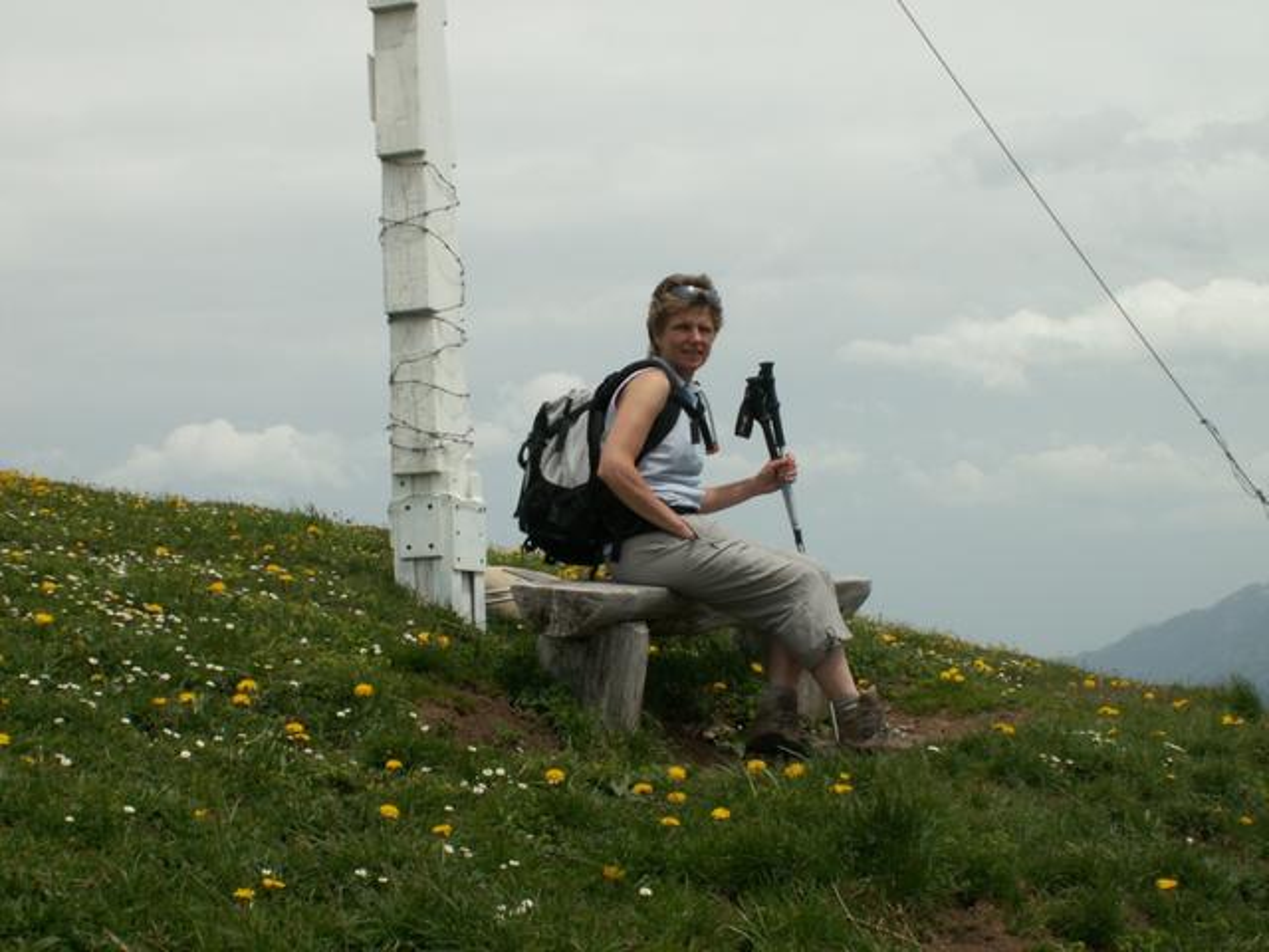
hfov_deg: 33.2
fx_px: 2126
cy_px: 476
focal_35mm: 58
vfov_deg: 25.2
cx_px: 634
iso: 50
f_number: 8
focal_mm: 9.7
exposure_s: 1/250
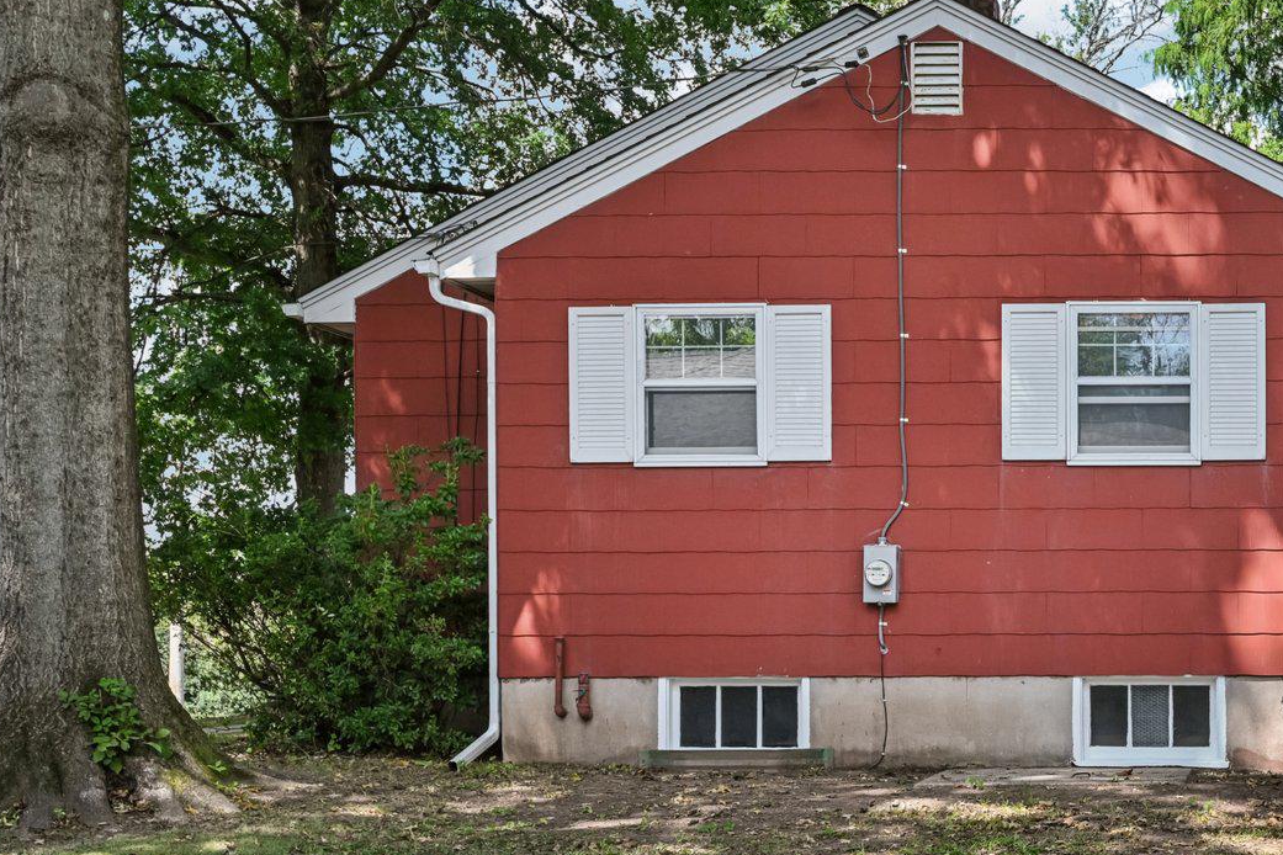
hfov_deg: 31.8
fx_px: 2103
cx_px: 1229
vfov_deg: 23.0
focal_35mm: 59
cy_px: 432
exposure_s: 1/250
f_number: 8
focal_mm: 30
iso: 400
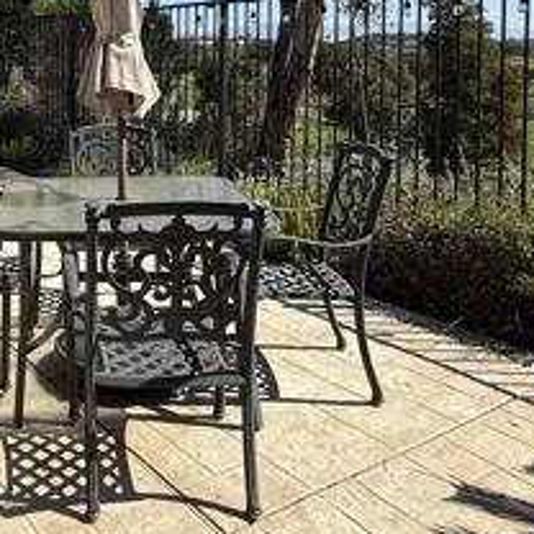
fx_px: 663
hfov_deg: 40.0
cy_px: 72
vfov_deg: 41.1
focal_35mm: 38
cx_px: 36
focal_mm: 2.22
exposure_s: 1/2165
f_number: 2.2
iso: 50
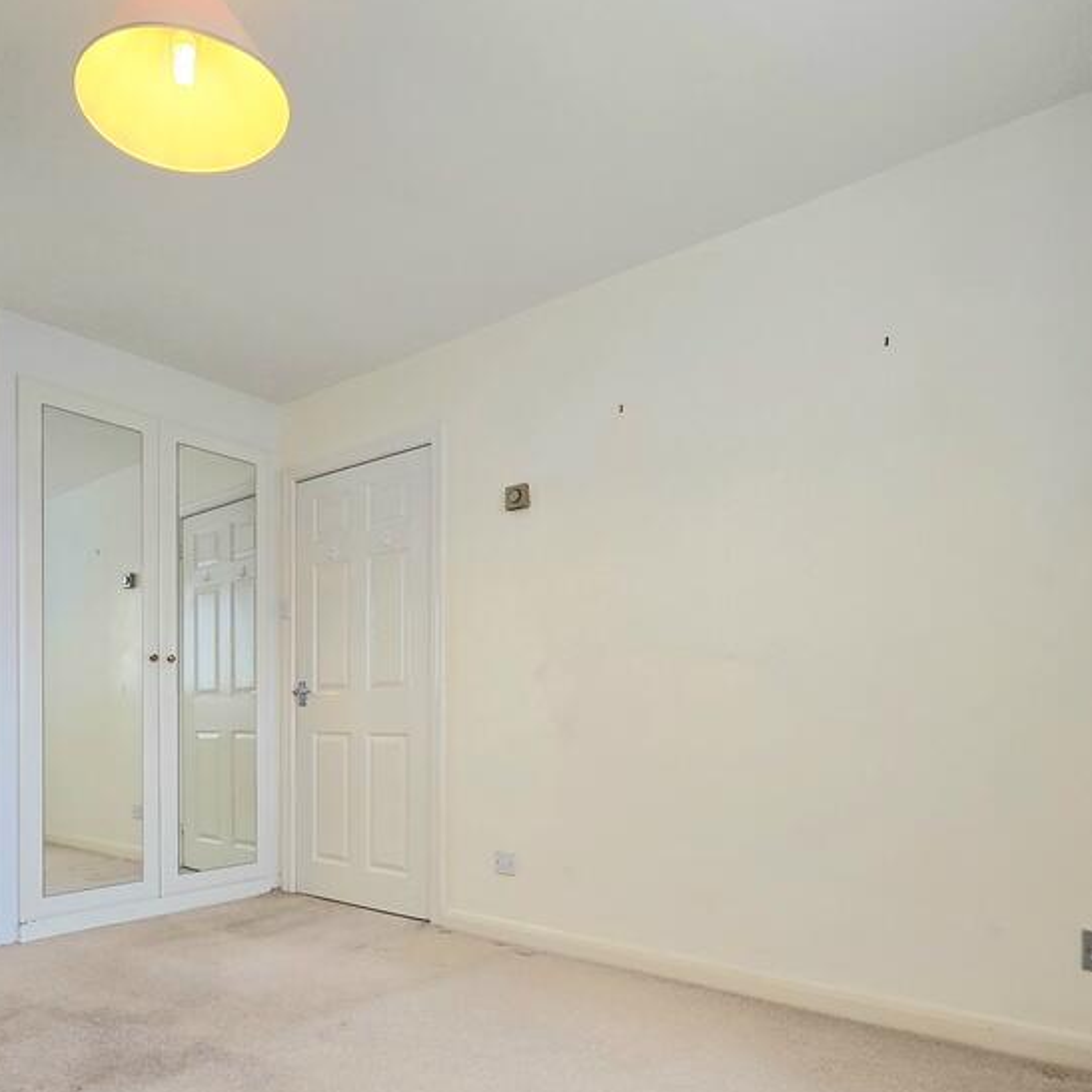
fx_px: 749
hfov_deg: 70.4
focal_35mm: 21
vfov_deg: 70.6
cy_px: 705
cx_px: 379
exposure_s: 1/50.3
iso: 64
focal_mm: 2.2
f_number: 2.2
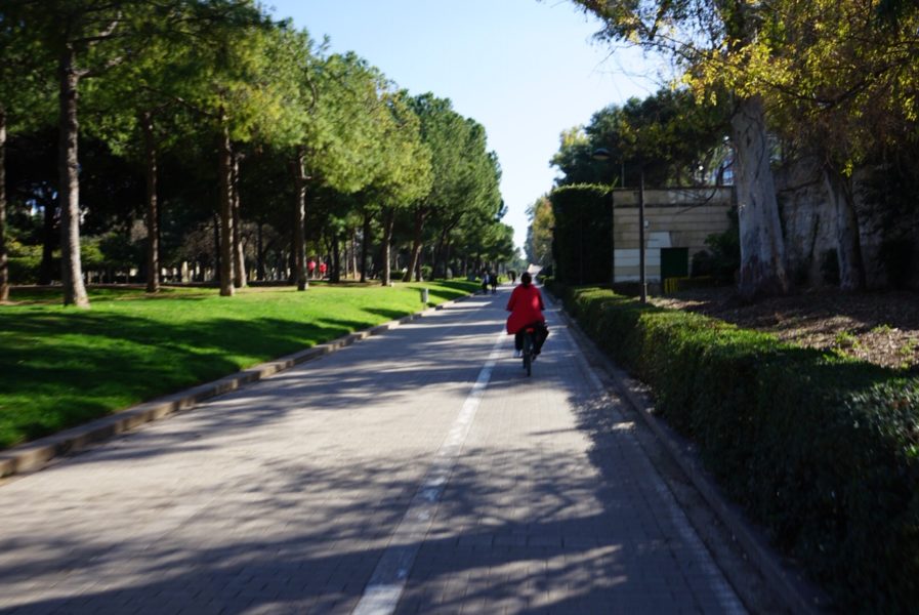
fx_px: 792
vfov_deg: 42.4
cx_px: 460
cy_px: 308
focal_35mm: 31
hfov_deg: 60.2
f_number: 9
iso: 100
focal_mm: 31
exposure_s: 1/100
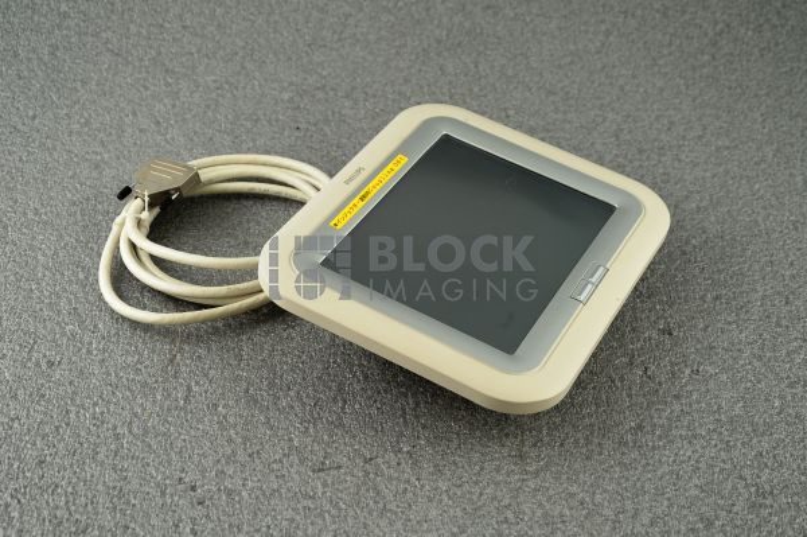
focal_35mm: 62
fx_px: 1389
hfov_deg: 32.4
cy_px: 268
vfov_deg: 21.9
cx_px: 404
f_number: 7.1
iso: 800
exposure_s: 1/100
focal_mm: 62
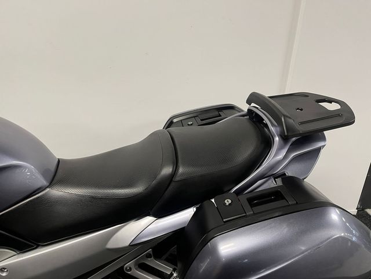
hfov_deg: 67.3
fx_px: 279
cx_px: 186
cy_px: 140
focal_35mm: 26
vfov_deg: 53.1
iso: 80
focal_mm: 5.1
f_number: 1.6
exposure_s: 1/50
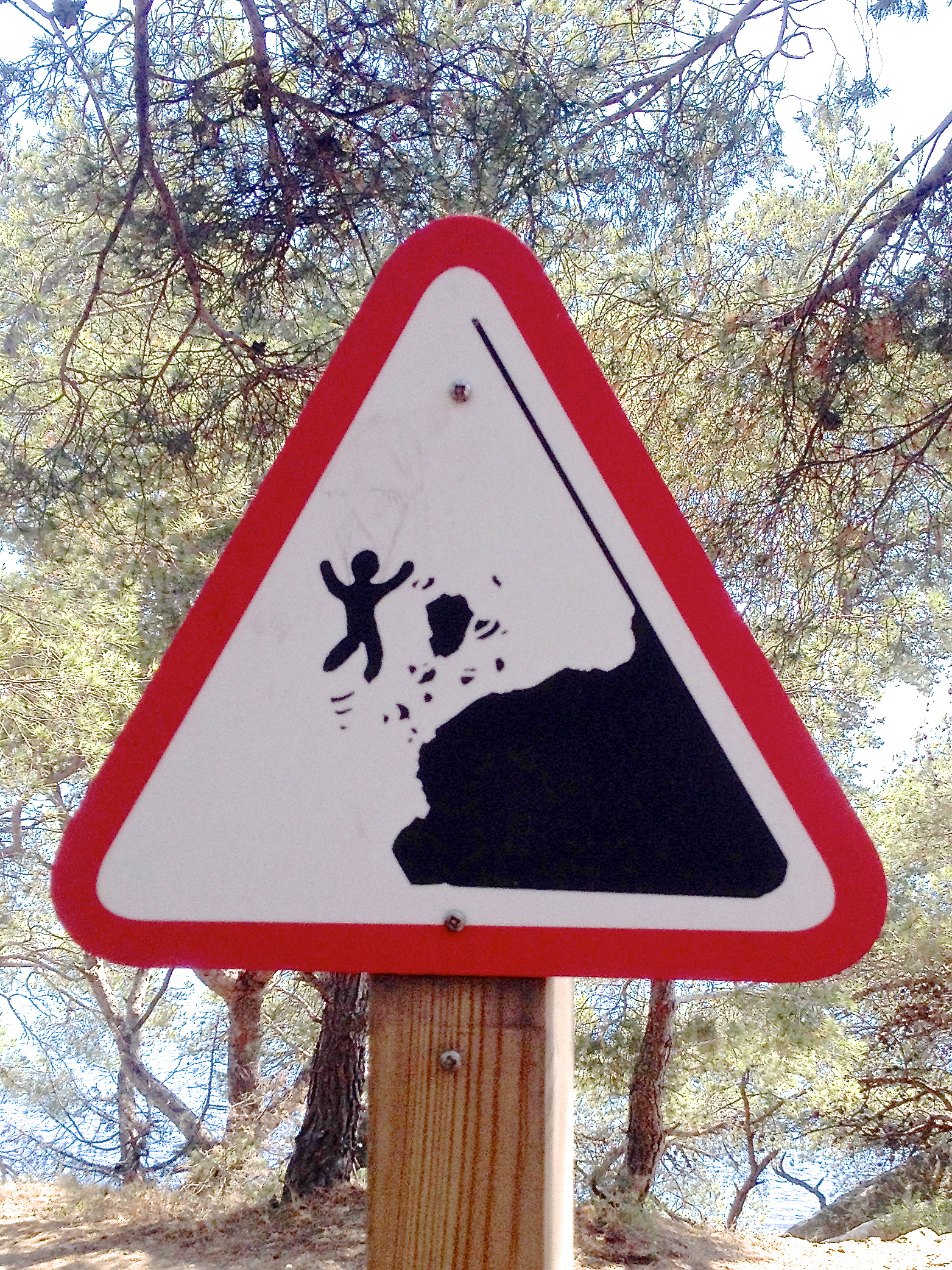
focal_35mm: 35
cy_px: 635
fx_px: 1284
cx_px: 476
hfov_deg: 40.7
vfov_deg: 52.6
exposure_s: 1/552
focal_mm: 4.28
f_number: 2.4
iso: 50
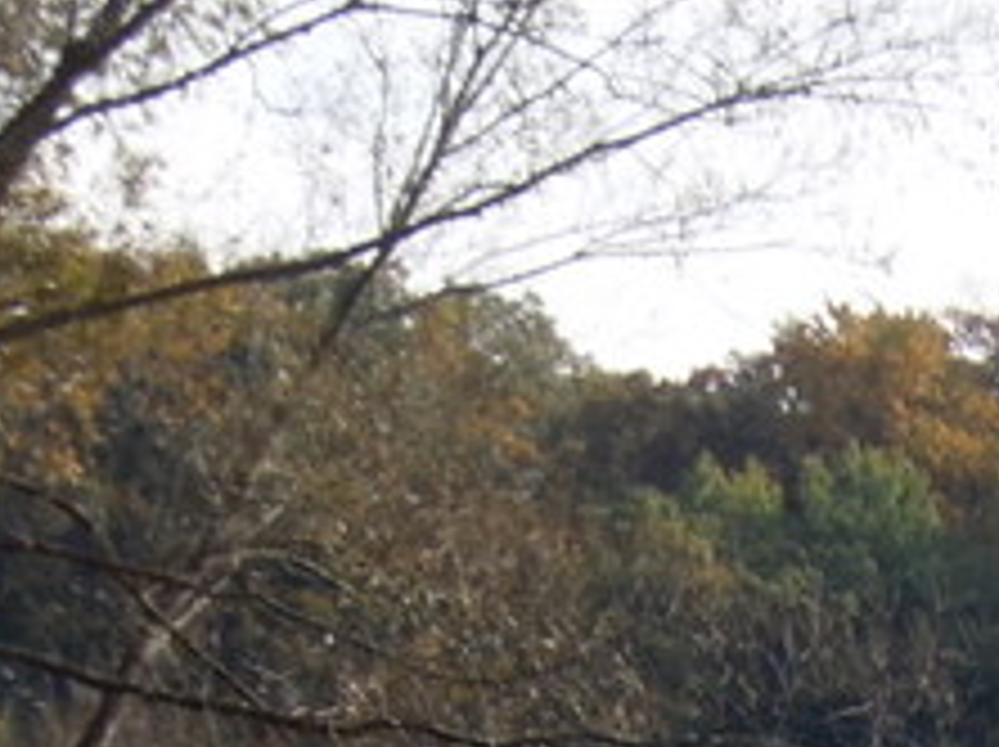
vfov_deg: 2.9
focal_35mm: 509
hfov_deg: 3.9
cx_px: 1233
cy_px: 1242
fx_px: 14674
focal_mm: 25.3
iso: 100
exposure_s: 1/160
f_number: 5.5
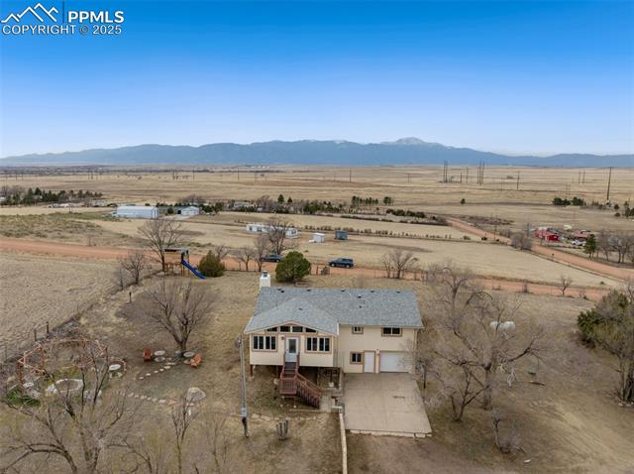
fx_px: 439
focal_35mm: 24
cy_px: 237
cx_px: 317
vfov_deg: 56.7
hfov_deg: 71.7
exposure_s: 1/3200
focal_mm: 12.29
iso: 180
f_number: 2.8
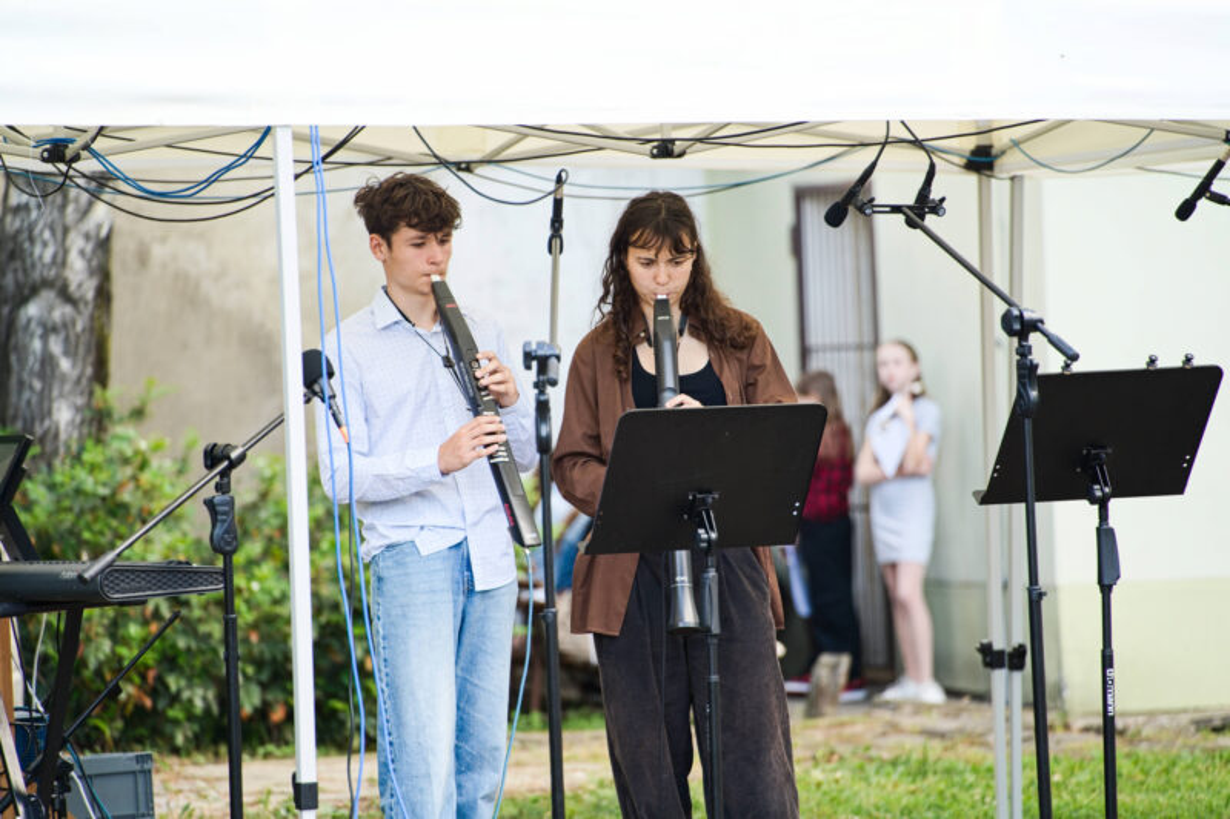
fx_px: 5124
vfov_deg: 9.1
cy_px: 410
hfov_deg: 13.7
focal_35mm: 150
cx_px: 615
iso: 640
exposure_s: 1/400
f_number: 2.8
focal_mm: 150
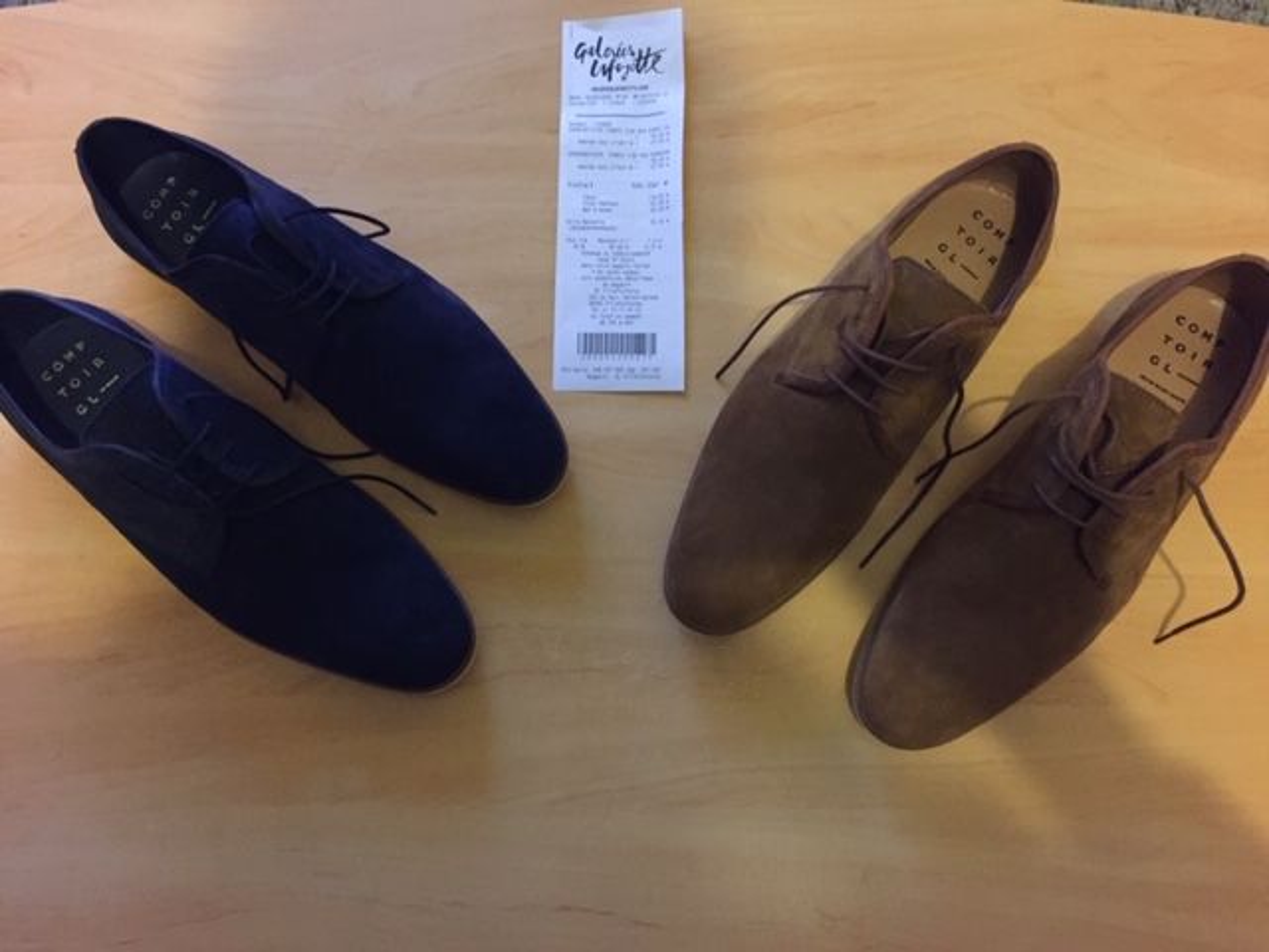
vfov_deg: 48.2
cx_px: 634
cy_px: 476
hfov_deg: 61.7
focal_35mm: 29
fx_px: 1063
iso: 640
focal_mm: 4.15
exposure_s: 1/17
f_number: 2.2
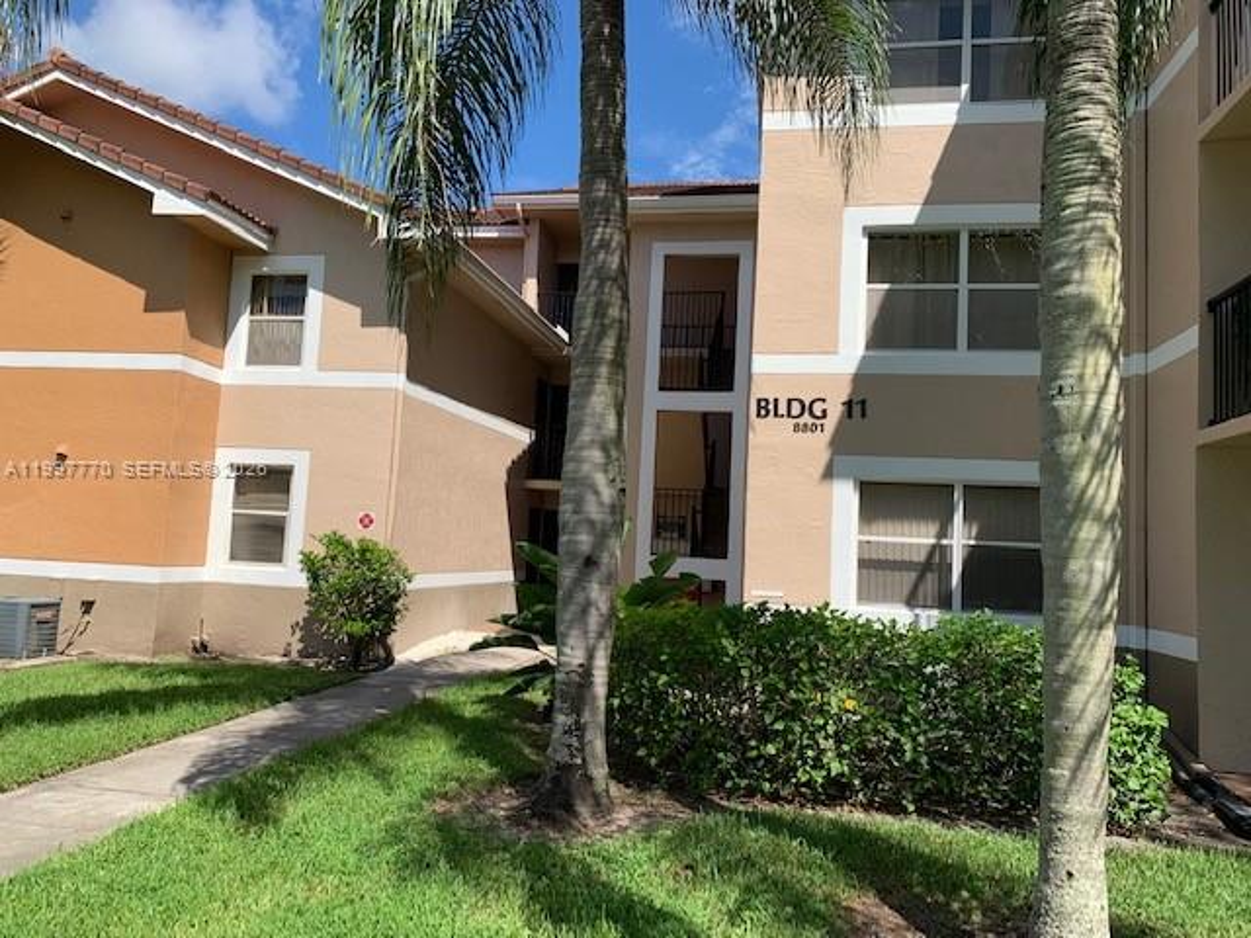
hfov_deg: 67.3
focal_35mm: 26
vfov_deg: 53.1
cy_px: 469
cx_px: 626
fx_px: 940
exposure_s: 1/1916
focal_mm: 4.25
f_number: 1.8
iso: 25
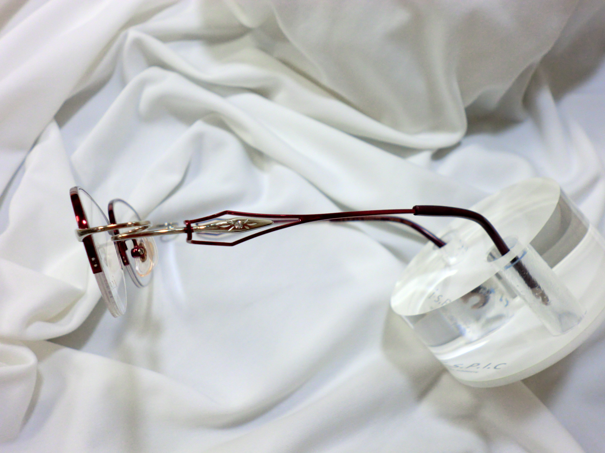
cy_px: 226
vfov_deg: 44.2
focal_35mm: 32
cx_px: 302
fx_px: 559
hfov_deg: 56.8
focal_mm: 5.8
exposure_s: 1/60
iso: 125
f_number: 3.5
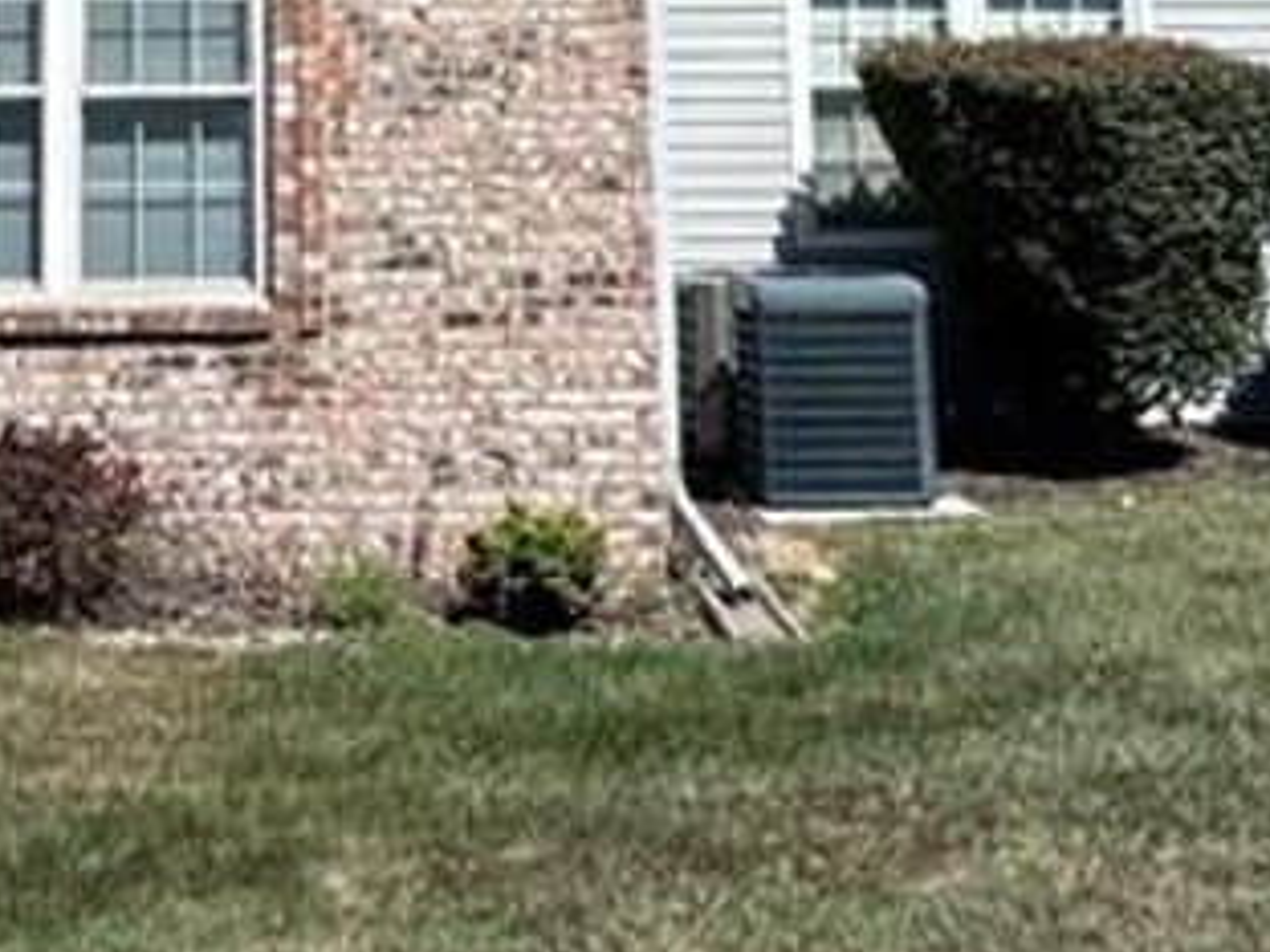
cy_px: -368
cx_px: 230
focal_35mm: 68
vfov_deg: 19.5
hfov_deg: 27.9
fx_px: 2495
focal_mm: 2.22
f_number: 2.2
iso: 50
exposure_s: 1/2273
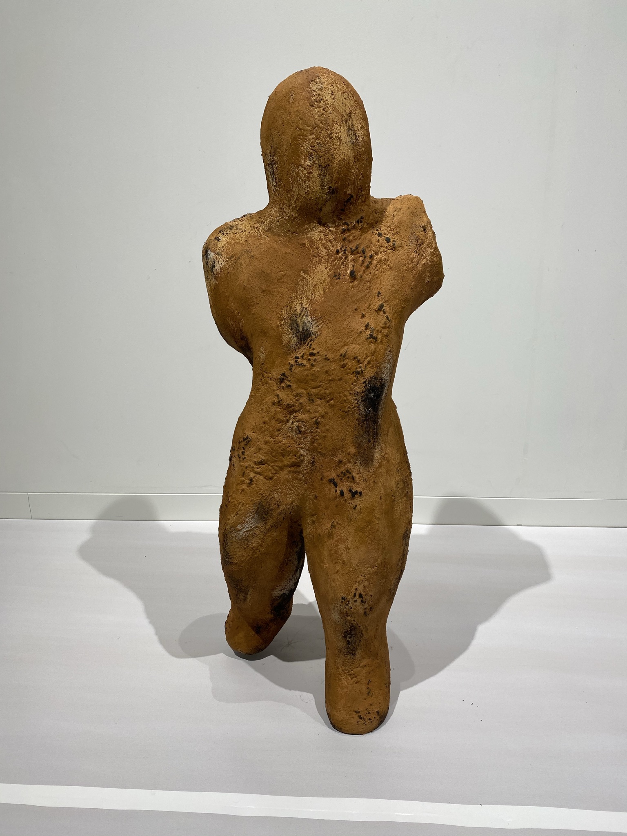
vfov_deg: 67.3
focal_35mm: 26
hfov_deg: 53.1
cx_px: 314
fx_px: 628
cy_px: 418
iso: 50
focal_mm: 4.25
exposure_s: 1/100
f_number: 1.8
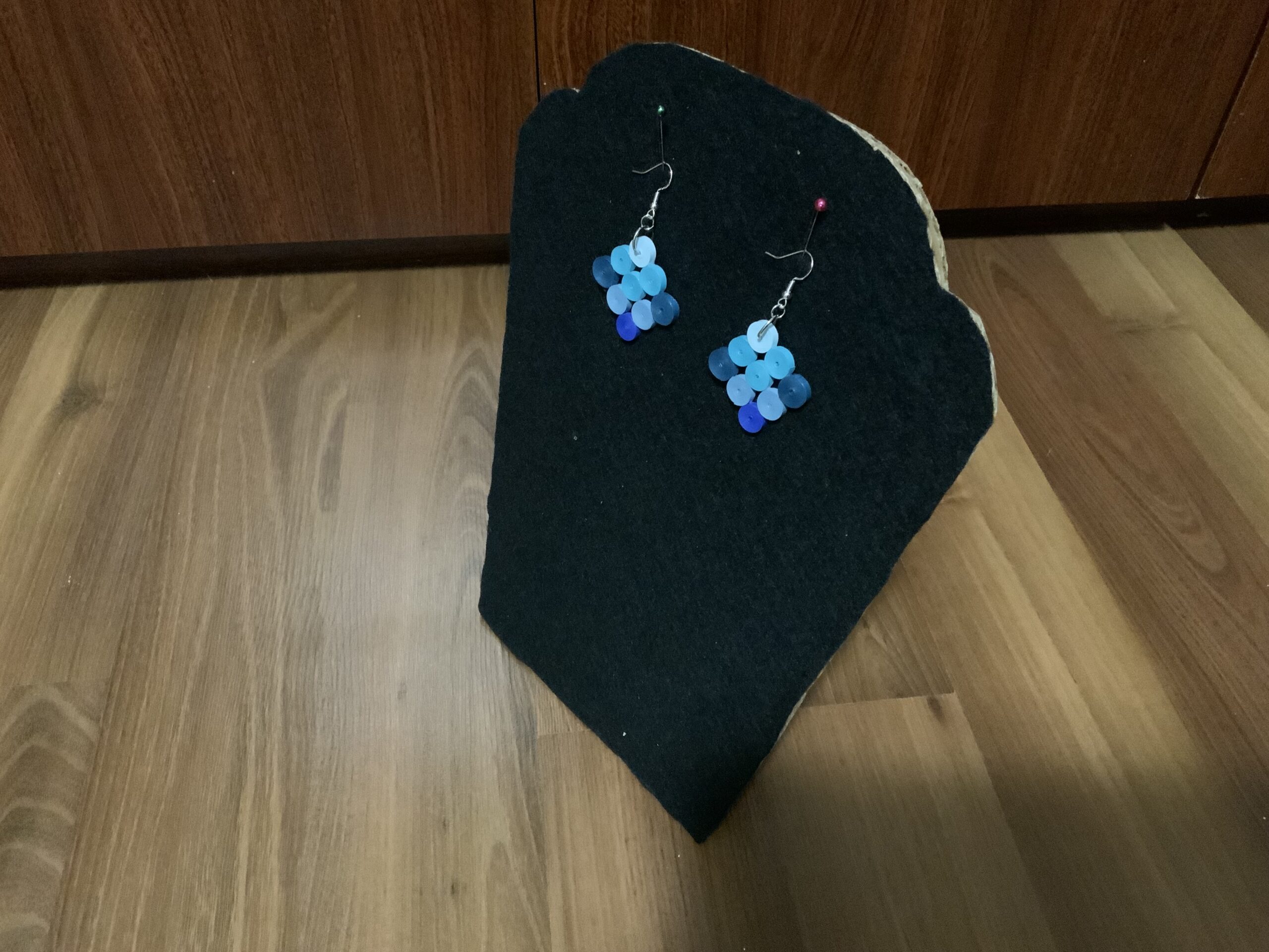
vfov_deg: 48.2
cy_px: 476
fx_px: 1063
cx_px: 634
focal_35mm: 29
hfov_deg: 61.7
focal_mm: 3
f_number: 1.8
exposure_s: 1/20
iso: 640
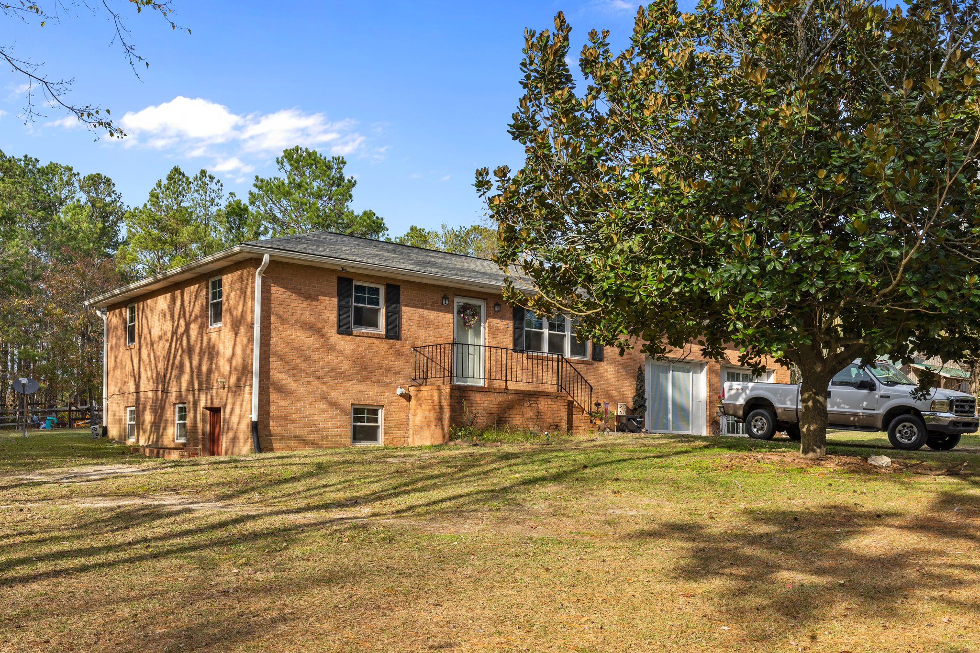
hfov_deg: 57.2
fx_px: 898
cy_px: 326
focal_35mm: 33
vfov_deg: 40.0
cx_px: 490
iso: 100
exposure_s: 1/320
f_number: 8
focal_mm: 33
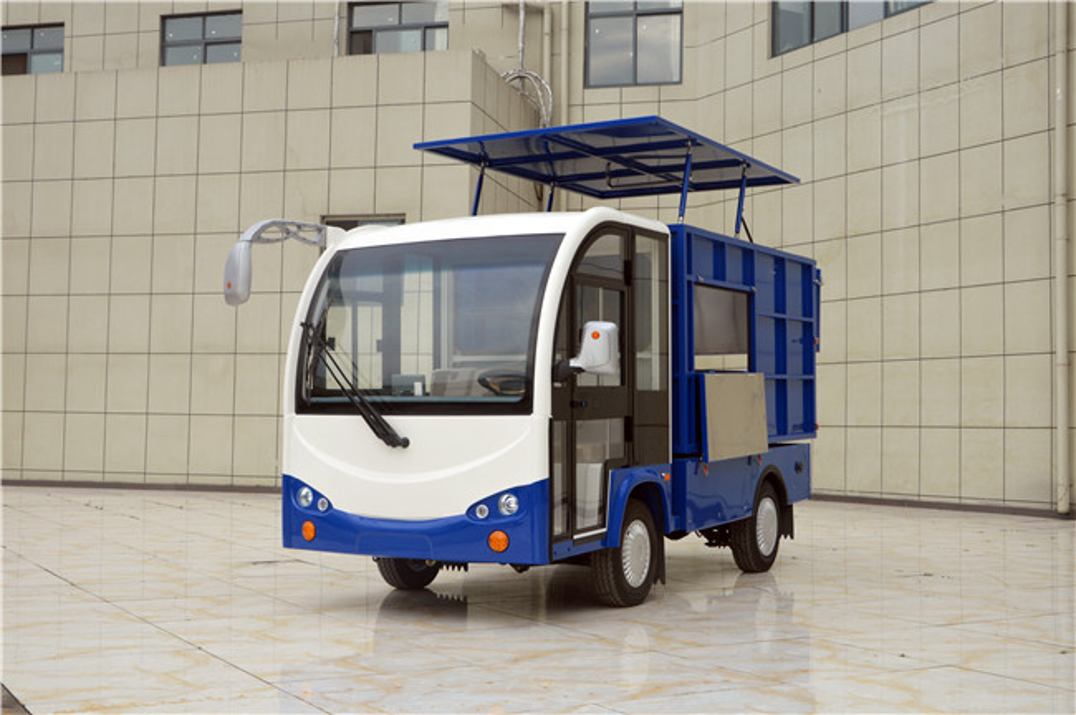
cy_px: 358
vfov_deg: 29.8
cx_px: 538
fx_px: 1344
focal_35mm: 45
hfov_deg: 43.6
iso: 100
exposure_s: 1/250
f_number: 8
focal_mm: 30
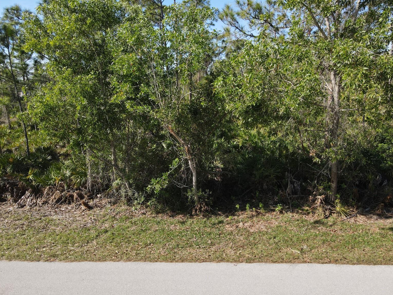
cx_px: 202
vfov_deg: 54.9
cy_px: 146
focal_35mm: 25
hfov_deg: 69.4
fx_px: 284
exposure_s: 1/400
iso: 100
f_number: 2.8
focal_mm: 4.5
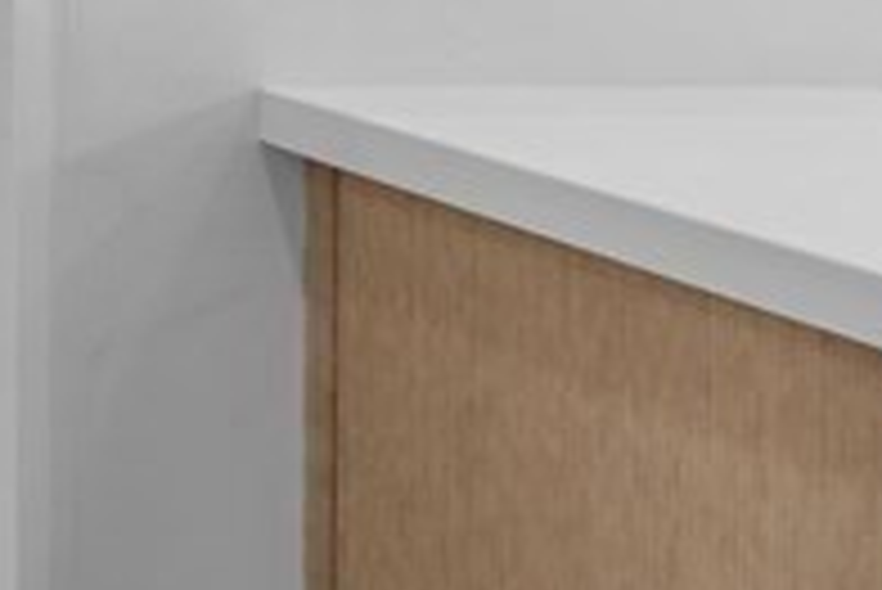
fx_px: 1790
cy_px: -342
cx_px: -1354
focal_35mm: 73
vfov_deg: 16.7
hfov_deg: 14.2
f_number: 8
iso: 200
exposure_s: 1/4
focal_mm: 14
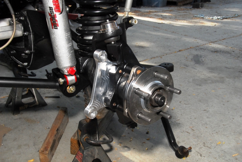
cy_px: 81
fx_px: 283
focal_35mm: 42
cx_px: 121
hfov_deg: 46.3
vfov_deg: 32.0
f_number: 20
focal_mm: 28
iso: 640
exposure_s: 1/60
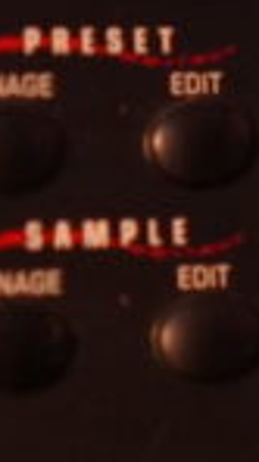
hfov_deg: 4.6
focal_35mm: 260
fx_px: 3188
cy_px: -53
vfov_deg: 8.2
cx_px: 534
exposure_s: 1/60
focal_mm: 35
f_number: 2.2
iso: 1600
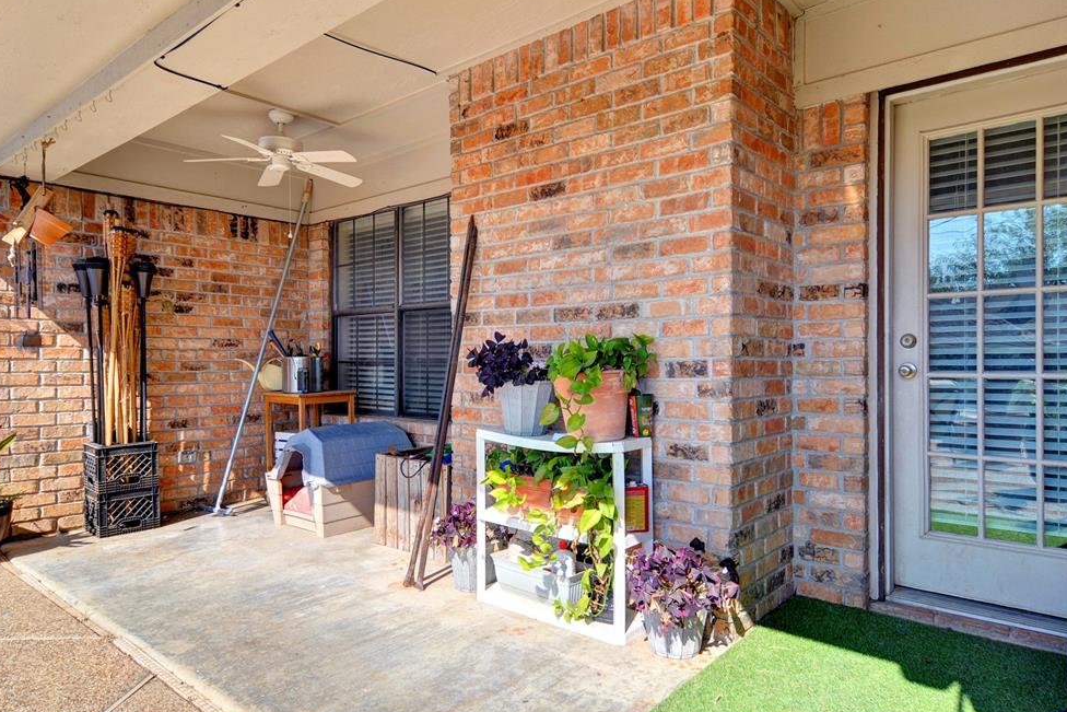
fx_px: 652
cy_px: 359
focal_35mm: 22
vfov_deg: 57.2
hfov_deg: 78.6
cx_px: 528
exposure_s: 1/640
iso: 200
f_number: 5
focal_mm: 14
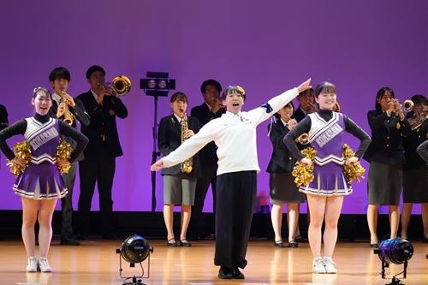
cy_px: 142
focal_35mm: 216
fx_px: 2567
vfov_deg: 6.4
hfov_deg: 9.5
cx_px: 214
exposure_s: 1/250
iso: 3200
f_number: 5.6
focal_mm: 144
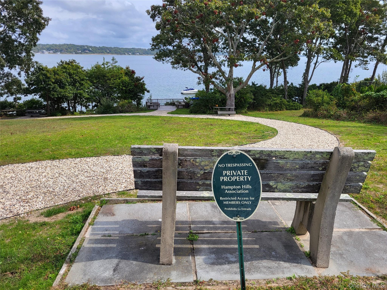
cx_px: 194
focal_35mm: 26
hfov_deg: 67.3
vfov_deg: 53.1
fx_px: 291
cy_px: 145
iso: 40
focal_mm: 5.4
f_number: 1.8
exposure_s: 1/1723
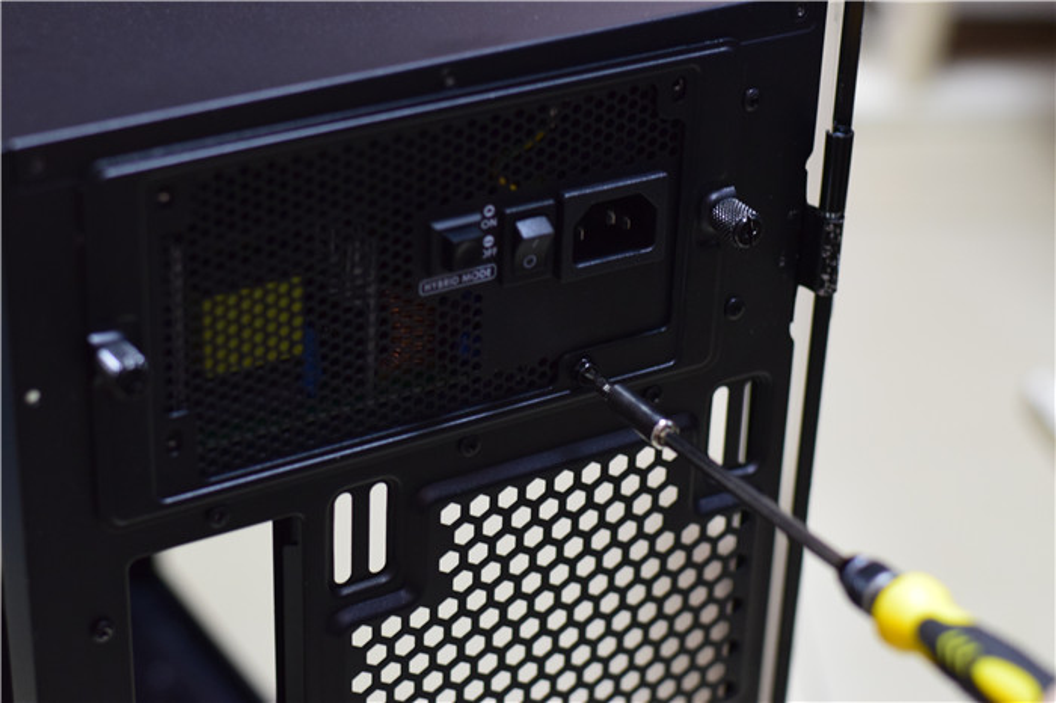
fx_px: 2199
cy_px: 352
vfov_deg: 18.2
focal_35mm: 75
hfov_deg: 27.0
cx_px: 528
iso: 1600
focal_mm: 50
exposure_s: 1/13
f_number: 2.8
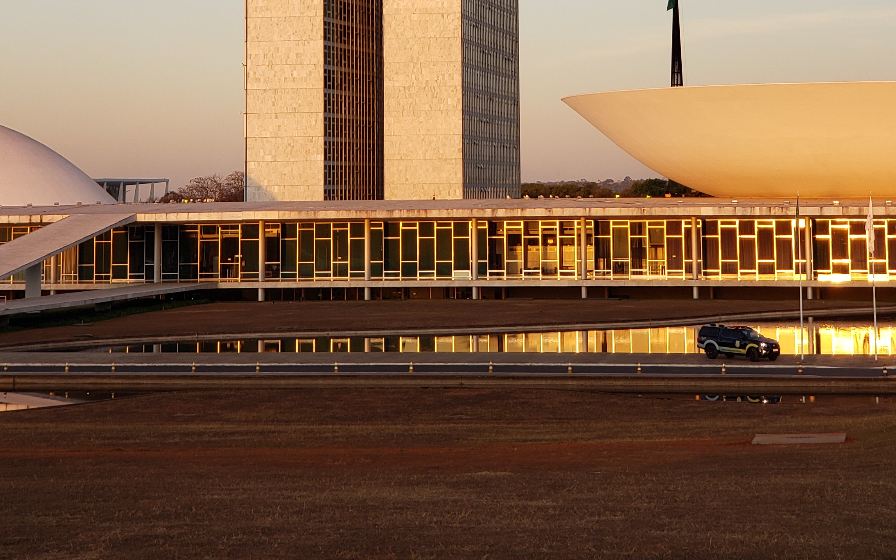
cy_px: -22
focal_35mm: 97
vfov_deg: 13.3
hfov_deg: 21.4
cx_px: 469
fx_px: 2369
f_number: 2.4
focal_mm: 6
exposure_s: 1/136
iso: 32
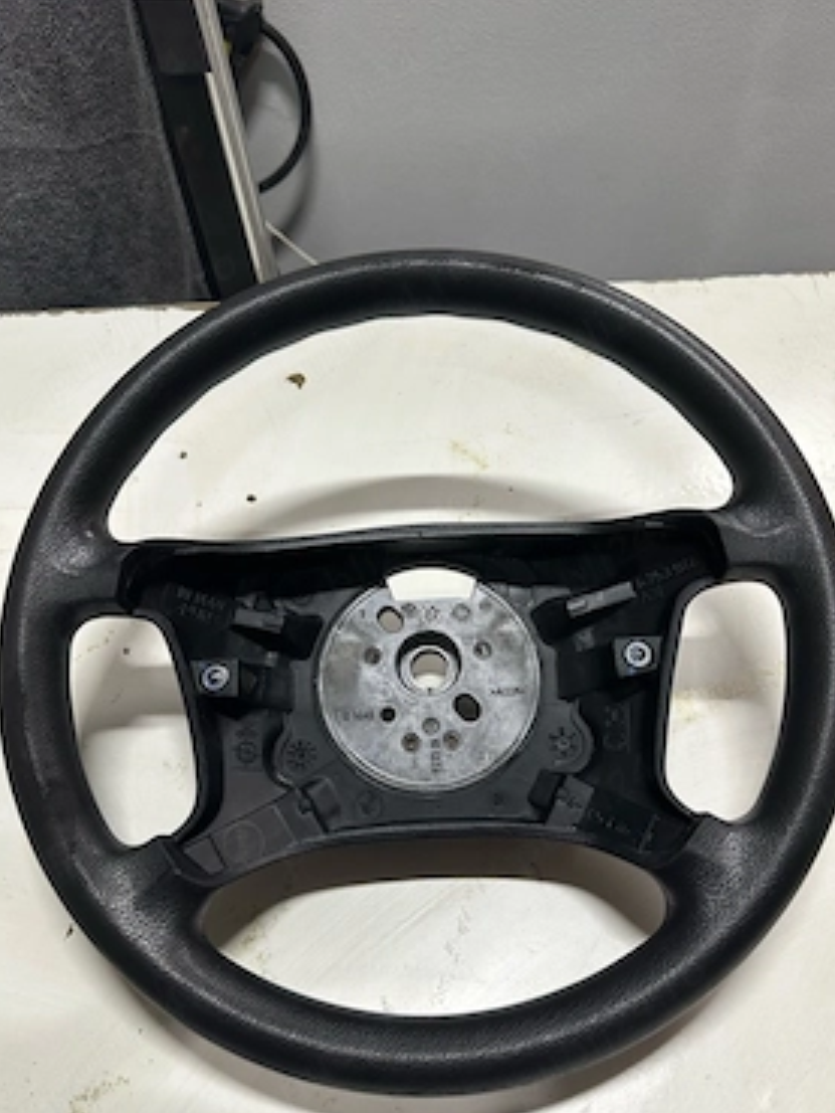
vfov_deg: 67.2
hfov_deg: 53.1
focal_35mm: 26
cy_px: 597
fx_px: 836
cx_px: 434
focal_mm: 6.86
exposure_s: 1/50
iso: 200
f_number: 1.78
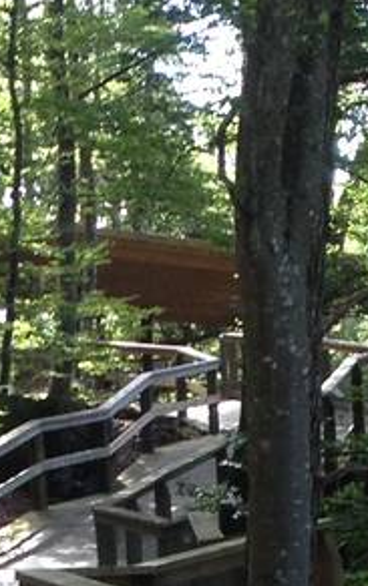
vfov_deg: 10.0
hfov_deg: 6.4
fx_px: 3251
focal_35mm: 203
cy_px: 851
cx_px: -48
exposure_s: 1/120
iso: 64
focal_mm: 4.28
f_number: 2.4
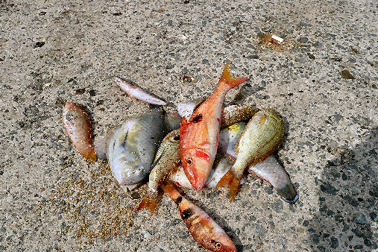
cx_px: 194
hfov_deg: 61.9
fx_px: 315
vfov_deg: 43.5
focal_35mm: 30
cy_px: 142
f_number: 8
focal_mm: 4.6
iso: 100
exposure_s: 1/400
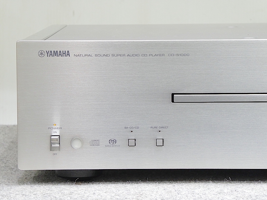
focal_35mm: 160
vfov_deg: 9.3
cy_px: 100
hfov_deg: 12.3
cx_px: 134
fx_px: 1234
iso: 200
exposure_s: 1/6
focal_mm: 28.7
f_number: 5.5
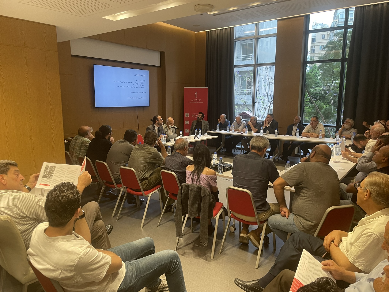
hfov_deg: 67.3
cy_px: 146
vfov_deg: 53.1
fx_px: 292
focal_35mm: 26
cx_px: 194
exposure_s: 1/77
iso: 125
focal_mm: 4.2
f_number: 1.6
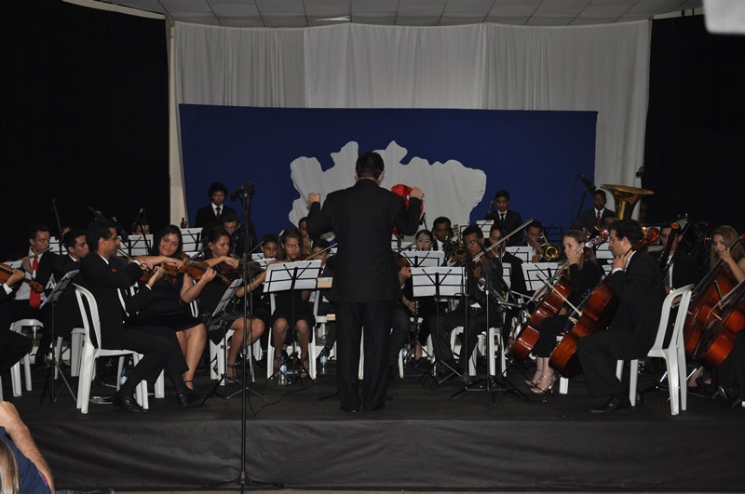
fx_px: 1302
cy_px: 247
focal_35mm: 63
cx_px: 372
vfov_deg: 21.5
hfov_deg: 31.9
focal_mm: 42
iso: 800
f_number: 5.3
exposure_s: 1/60
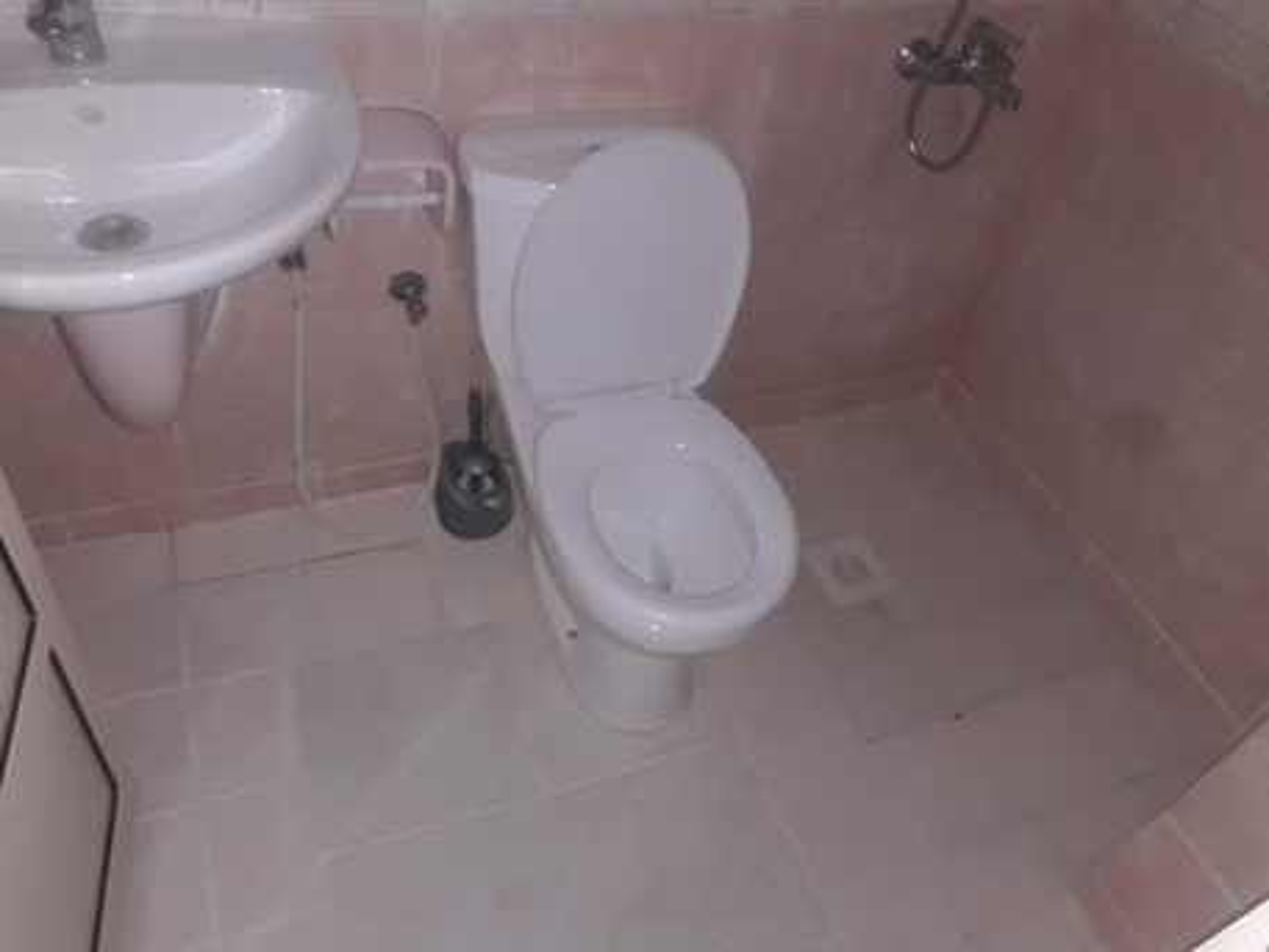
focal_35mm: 27
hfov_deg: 65.3
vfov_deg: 51.4
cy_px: 476
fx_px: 990
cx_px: 634
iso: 160
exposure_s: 1/25
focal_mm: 3.6
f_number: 1.9
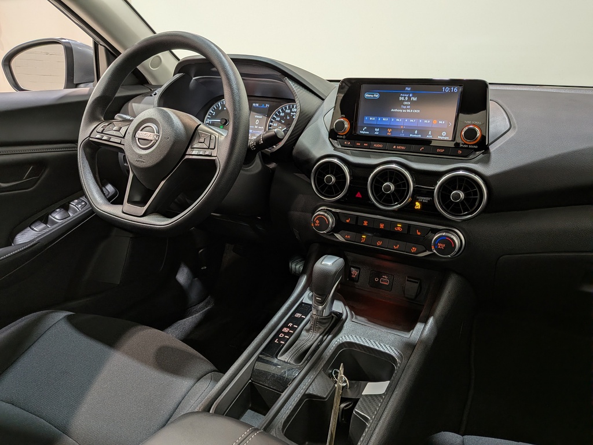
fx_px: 411
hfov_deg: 71.6
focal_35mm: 24
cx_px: 296
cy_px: 222
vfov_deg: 56.8
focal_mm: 4.53
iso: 53
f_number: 1.7
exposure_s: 1/33.3
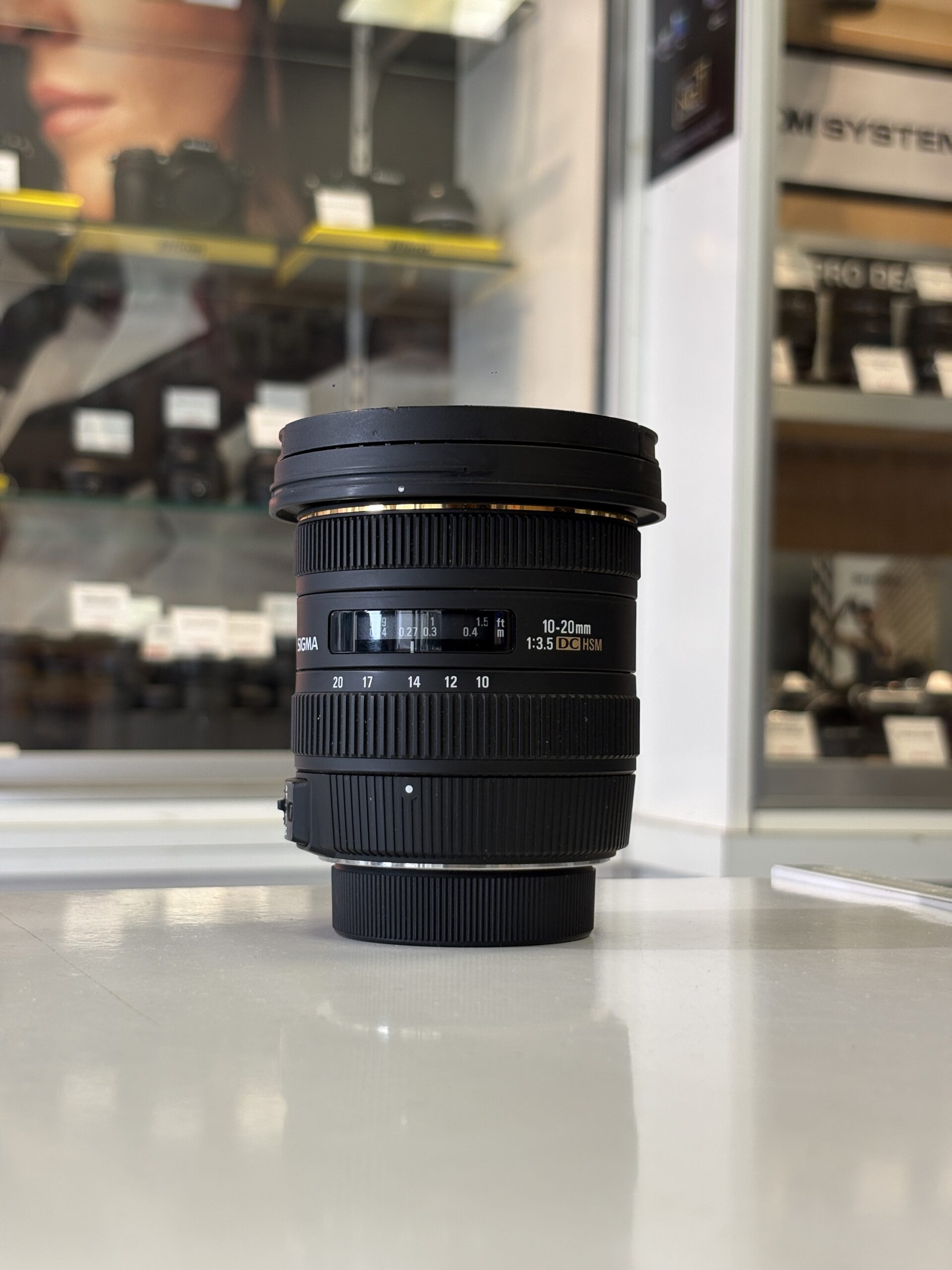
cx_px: 476
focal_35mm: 52
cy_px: 635
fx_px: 1907
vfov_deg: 36.8
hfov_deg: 28.0
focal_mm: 5.96
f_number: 1.6
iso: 50
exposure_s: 1/100
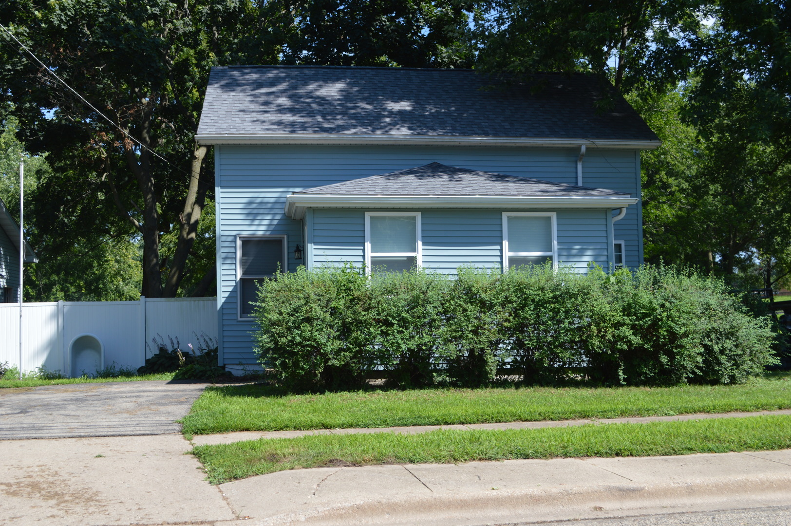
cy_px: 263
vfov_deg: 31.8
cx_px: 396
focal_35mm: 42
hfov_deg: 46.4
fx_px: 922
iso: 100
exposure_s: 1/160
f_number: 6.3
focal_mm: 28
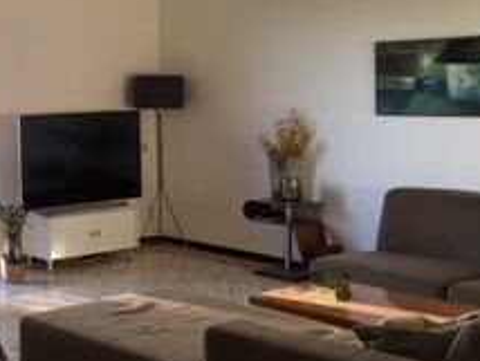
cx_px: -25
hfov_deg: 27.7
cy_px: 99
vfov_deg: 22.5
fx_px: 902
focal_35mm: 65
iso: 25
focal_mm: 4.15
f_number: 2.2
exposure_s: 1/33
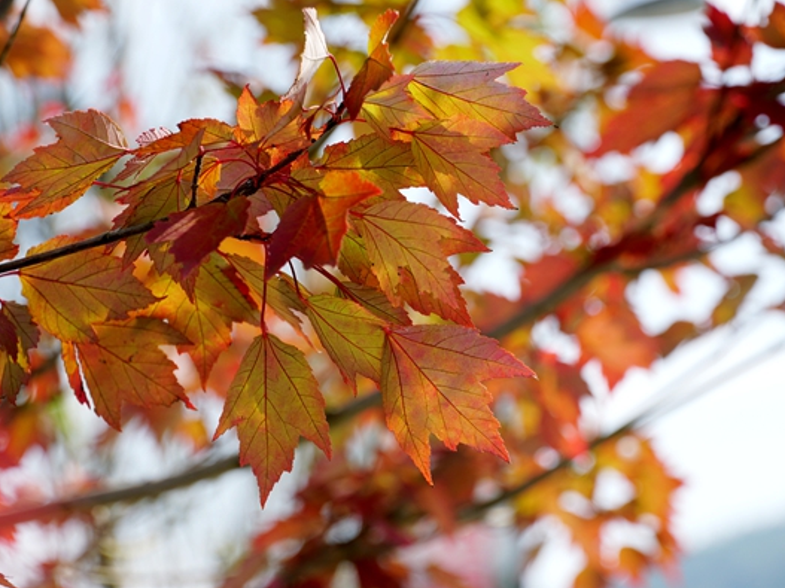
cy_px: 292
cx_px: 386
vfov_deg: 11.7
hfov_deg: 15.6
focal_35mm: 127
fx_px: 2869
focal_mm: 77
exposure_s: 1/320
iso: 100
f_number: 5.6
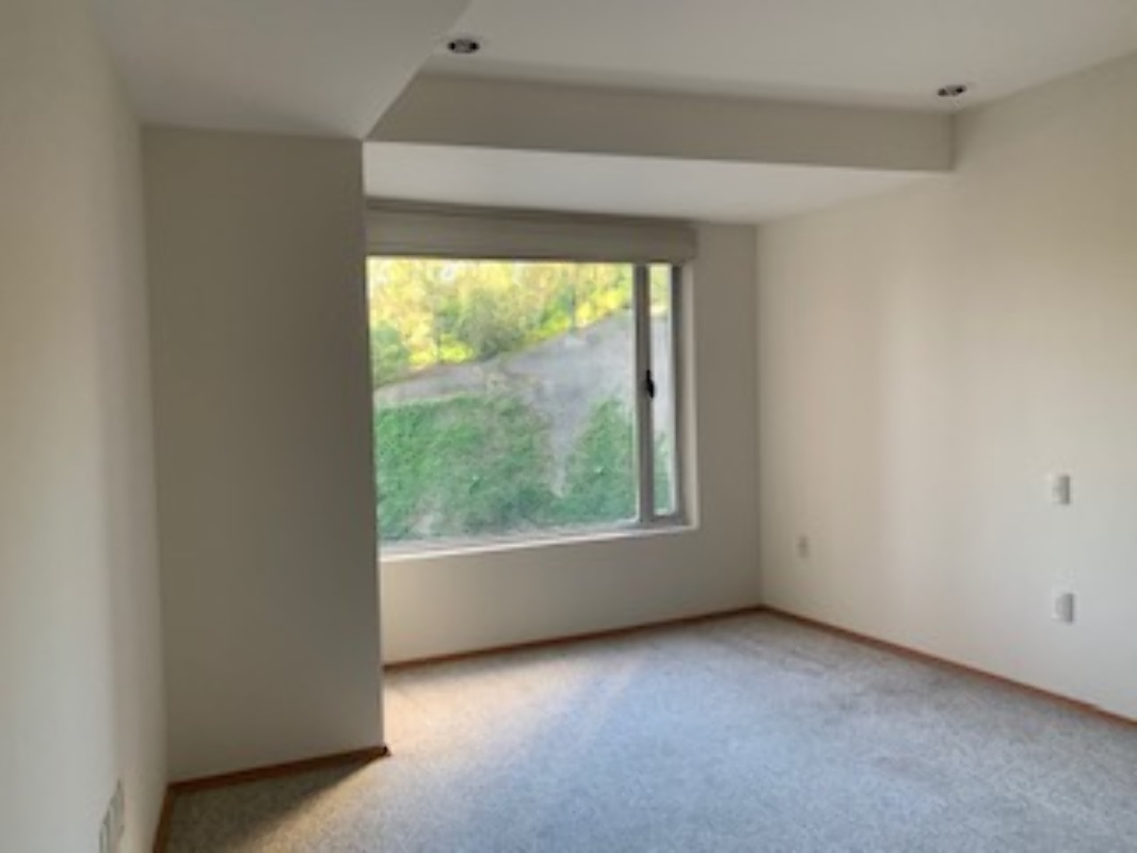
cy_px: 426
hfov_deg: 67.3
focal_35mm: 26
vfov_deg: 53.1
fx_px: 854
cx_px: 568
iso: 100
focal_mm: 4.25
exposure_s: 1/111
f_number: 1.8
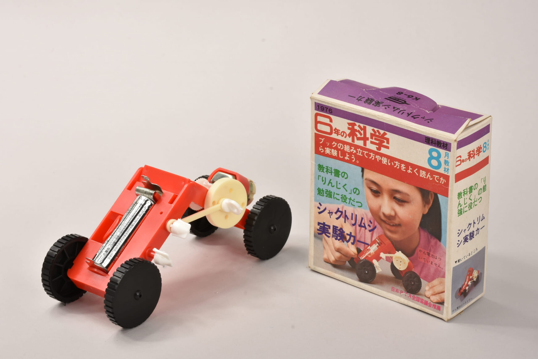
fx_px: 1390
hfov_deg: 21.9
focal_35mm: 93
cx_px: 269
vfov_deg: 14.7
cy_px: 180
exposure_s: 1/60
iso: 200
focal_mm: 62
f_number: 18
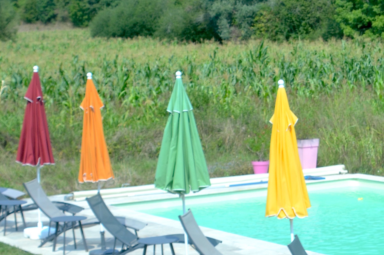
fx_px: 1311
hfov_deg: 16.4
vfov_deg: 11.0
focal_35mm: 123
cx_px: 369
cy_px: 56
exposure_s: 1/320
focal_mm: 35
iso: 200
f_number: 9
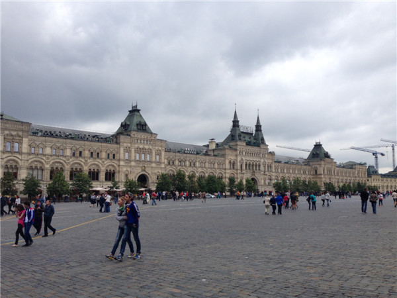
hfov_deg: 55.4
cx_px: 198
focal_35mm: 33
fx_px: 378
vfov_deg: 42.9
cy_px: 149
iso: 50
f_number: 2.4
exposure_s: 1/565
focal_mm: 4.12
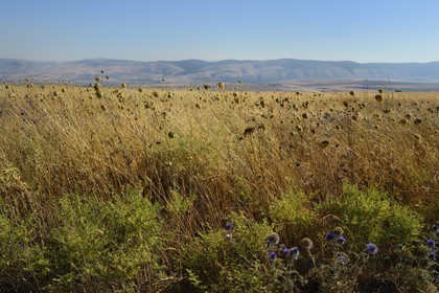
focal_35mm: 40
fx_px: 488
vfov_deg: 33.4
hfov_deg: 48.5
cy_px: 146
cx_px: 220
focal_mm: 40
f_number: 11
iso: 200
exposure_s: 1/320
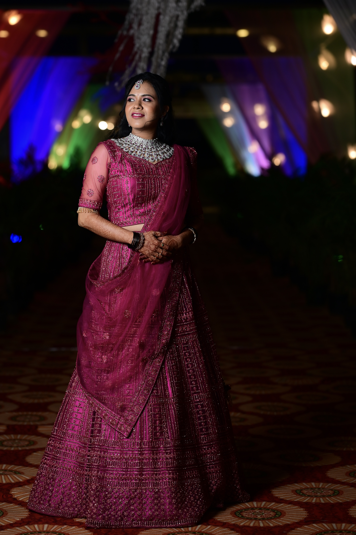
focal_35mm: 85
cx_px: 178
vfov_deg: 23.9
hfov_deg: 16.1
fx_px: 1261
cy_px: 268
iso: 400
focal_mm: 85
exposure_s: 1/250
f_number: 2.8
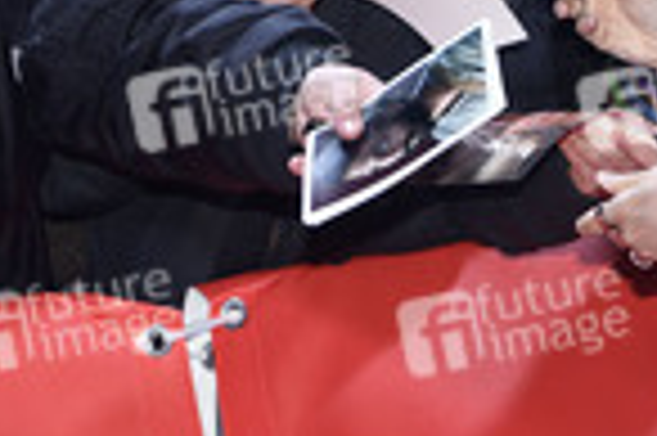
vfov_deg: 6.3
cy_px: -13
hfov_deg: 9.5
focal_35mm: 216
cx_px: 574
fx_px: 3938
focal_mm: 70
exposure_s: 1/250
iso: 1000
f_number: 5
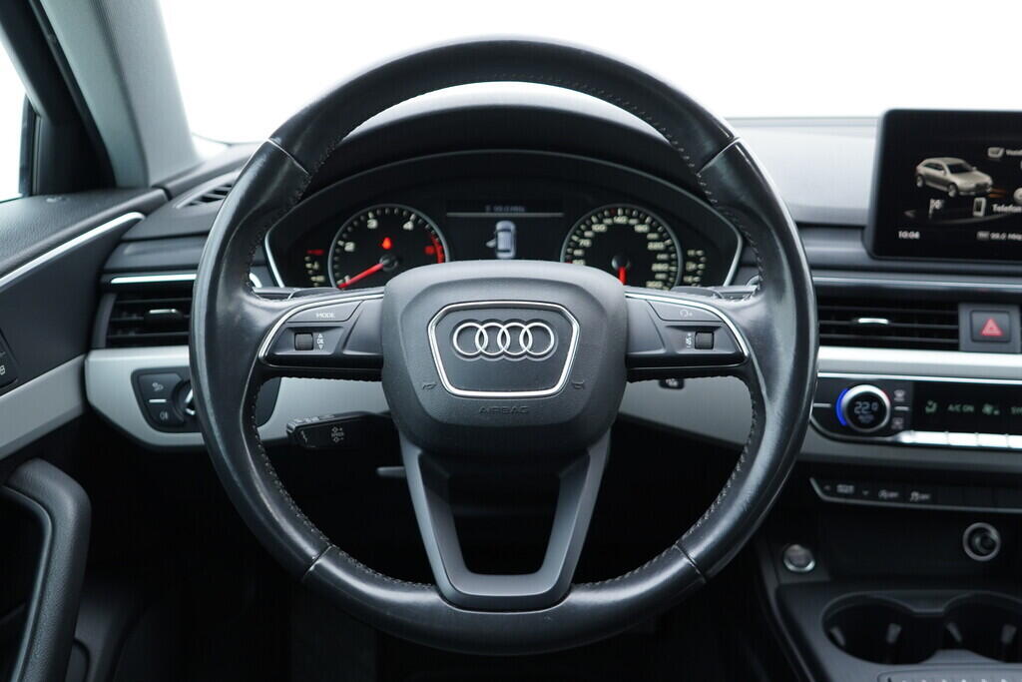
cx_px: 511
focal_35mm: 36
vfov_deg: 36.9
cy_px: 341
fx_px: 1022
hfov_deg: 53.1
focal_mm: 24
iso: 250
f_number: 2.8
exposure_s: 1/40
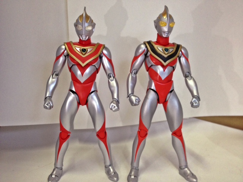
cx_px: 122
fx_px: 246
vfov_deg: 40.7
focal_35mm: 35
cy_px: 91
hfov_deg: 52.6
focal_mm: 4.28
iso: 125
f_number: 2.4
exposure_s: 1/20
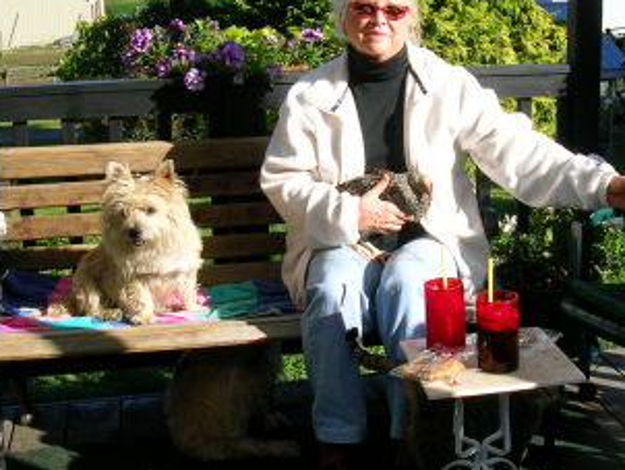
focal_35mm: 61
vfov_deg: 24.0
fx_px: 1102
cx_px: 418
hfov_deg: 31.4
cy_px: 198
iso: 50
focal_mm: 6.2
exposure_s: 1/182
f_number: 5.8
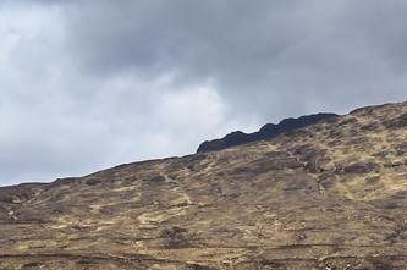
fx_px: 1411
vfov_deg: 10.0
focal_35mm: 125
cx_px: 951
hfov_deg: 12.9
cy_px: 558
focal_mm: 26
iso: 200
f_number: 7.1
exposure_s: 1/640
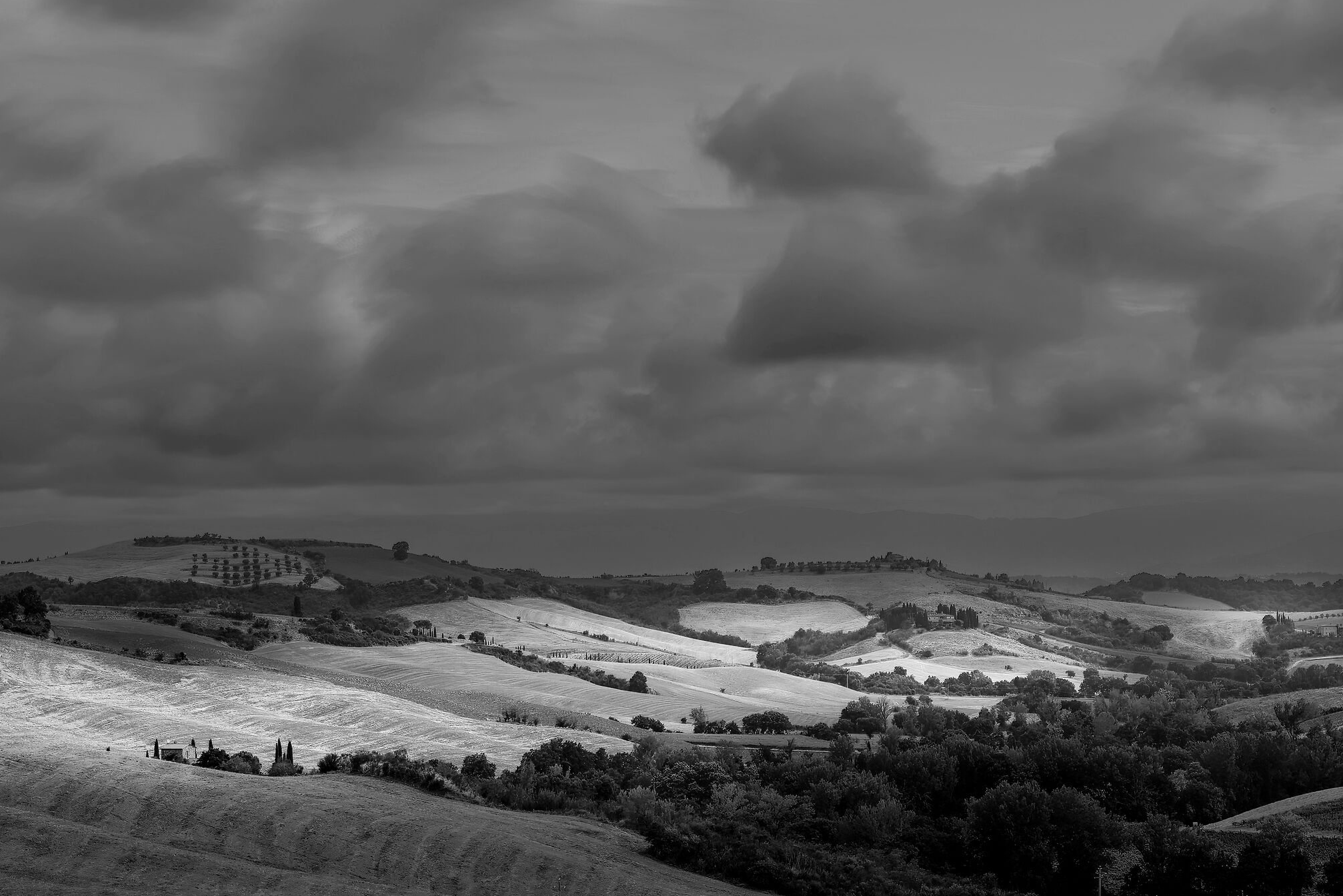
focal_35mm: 112
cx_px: 748
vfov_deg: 12.2
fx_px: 4178
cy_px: 424
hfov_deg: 18.3
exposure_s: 1/100
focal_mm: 94
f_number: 16
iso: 100
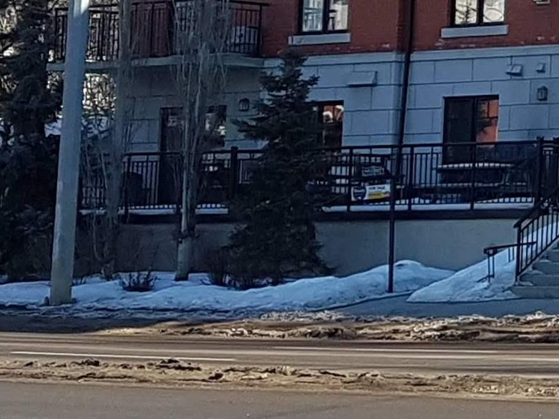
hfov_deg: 16.0
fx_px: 1647
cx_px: 1036
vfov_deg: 13.9
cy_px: -151
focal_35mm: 102
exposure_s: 1/1128
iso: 40
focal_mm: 4.2
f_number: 1.7
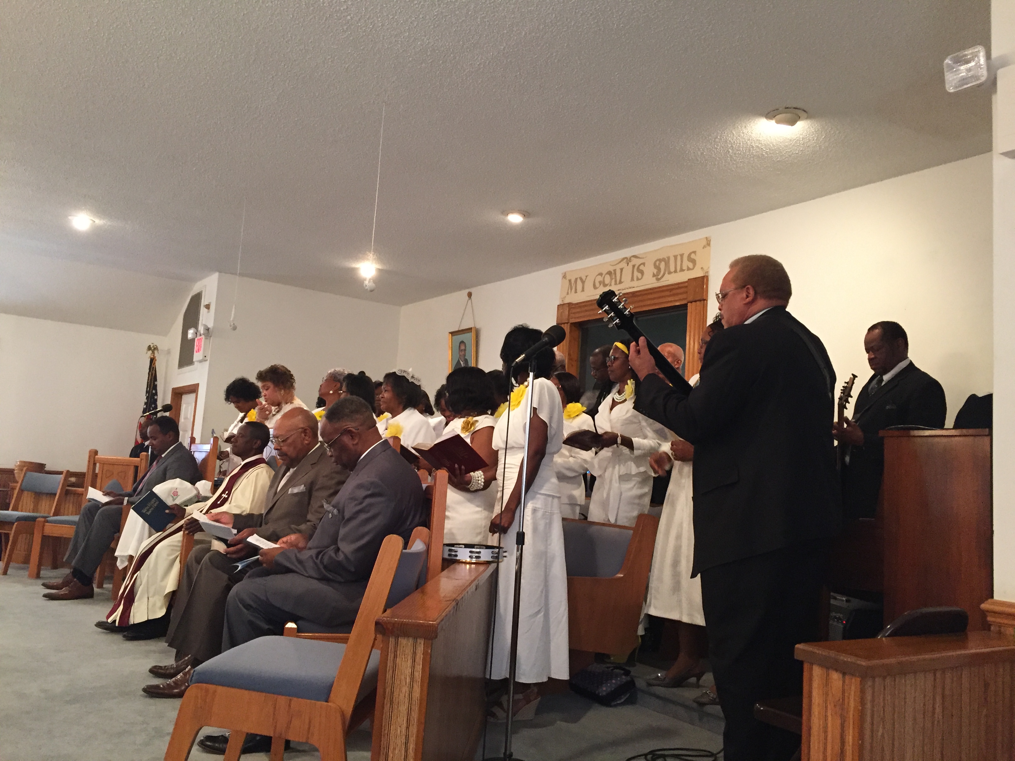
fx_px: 850
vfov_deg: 48.2
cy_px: 380
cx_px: 508
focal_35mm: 29
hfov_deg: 61.7
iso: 200
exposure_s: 1/30
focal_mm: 4.15
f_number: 2.2
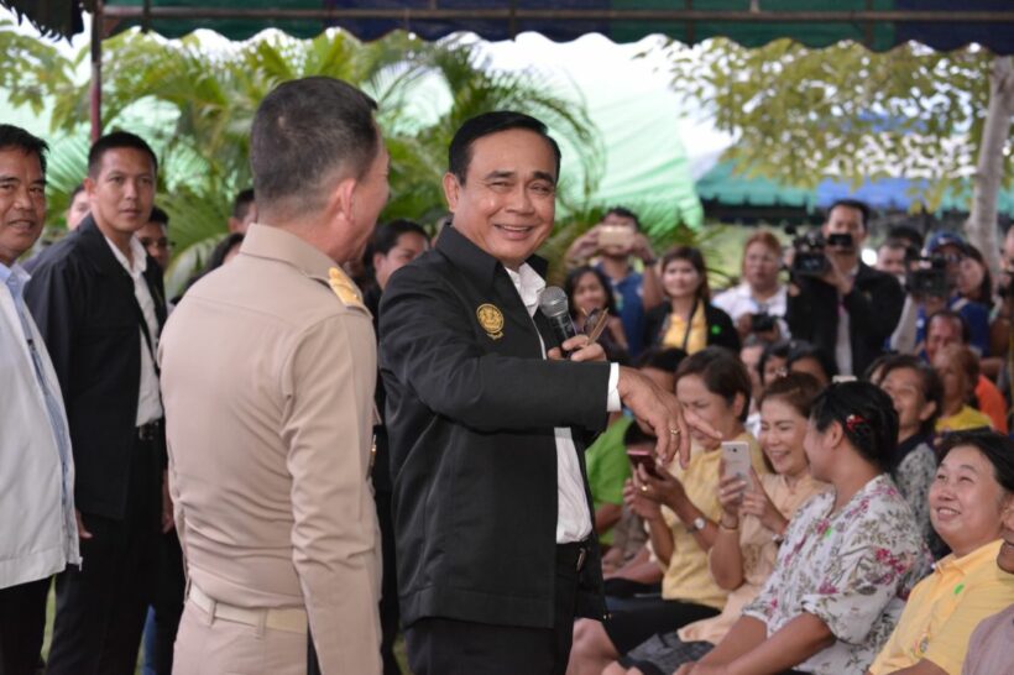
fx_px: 2393
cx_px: 507
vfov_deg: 16.1
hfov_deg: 23.9
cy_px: 338
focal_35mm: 85
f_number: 4.5
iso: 3200
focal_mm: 85
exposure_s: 1/160
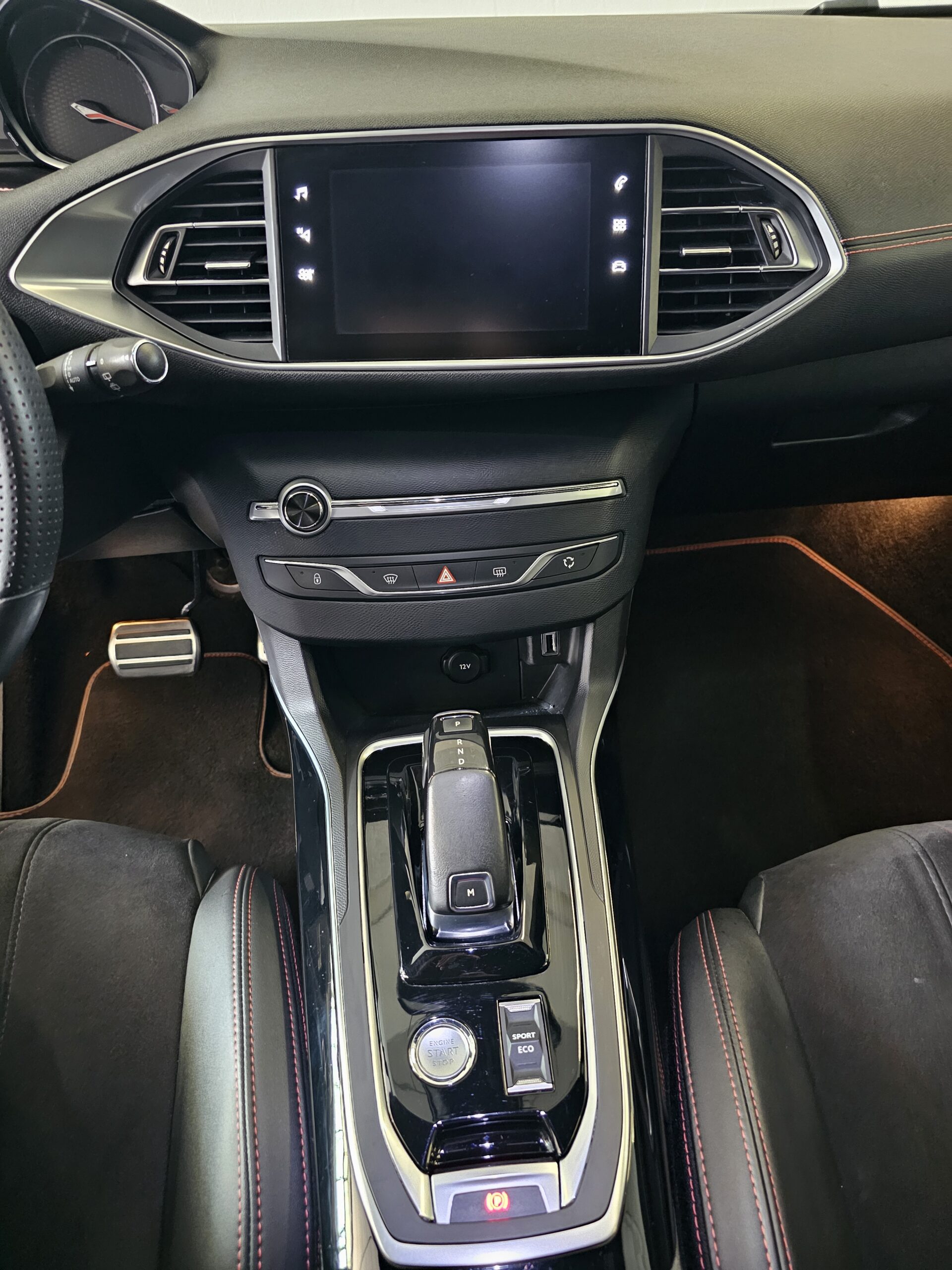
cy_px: 635
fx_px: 843
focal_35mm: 23
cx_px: 476
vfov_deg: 73.9
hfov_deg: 58.9
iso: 1000
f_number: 1.7
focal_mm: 6.3
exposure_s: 1/24
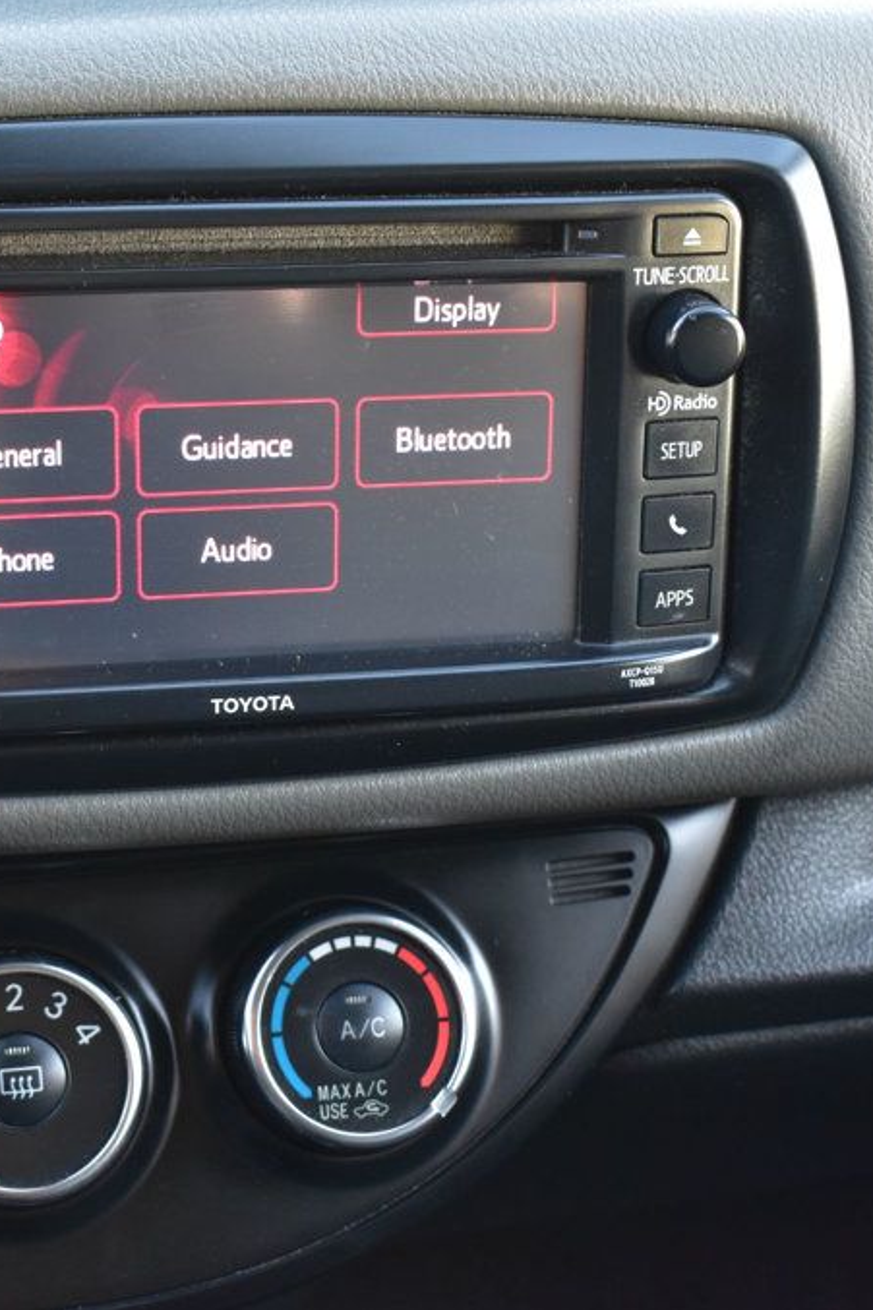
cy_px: 652
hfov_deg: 20.5
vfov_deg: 30.6
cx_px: 221
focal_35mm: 66
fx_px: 2393
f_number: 6.3
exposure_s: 1/15
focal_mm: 29
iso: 1000
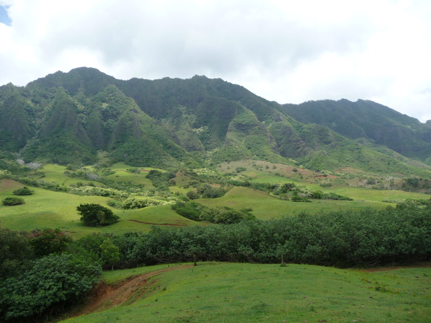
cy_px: 162
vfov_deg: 49.7
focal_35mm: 28
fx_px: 349
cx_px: 216
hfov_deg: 63.4
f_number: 3.3
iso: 100
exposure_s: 1/800
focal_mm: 4.7
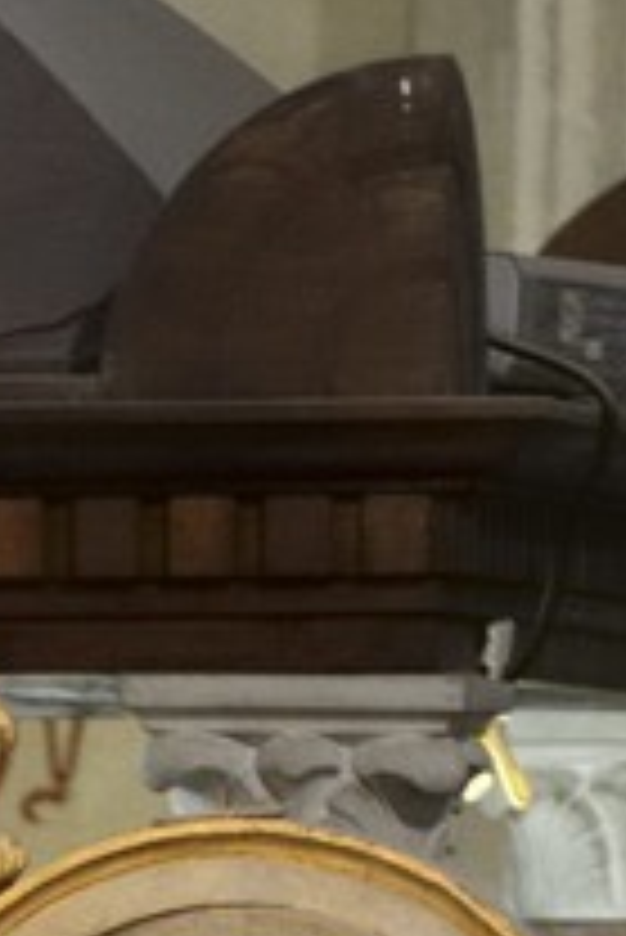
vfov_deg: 1.7
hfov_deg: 1.1
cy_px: 2772
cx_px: -1266
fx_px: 32027
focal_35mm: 1230
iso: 1600
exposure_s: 1/40
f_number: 5
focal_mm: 160
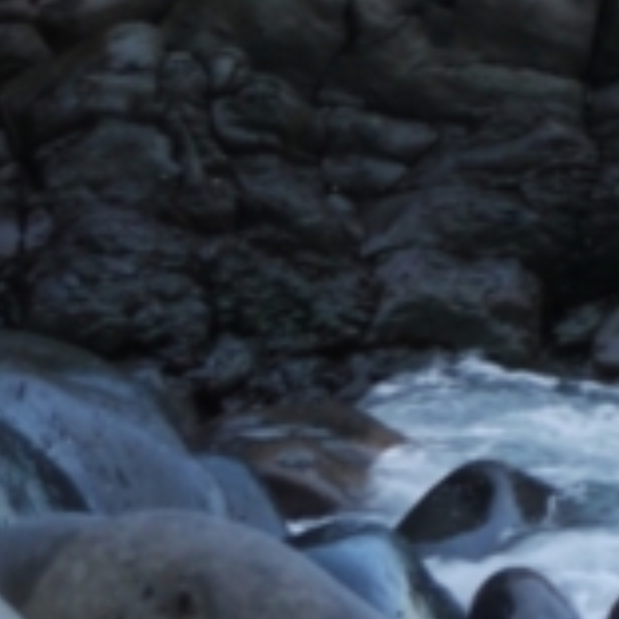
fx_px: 7708
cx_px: 1357
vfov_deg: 4.6
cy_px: -440
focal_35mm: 381
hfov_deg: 4.5
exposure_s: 1/20
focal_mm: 42
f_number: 6.3
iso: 200
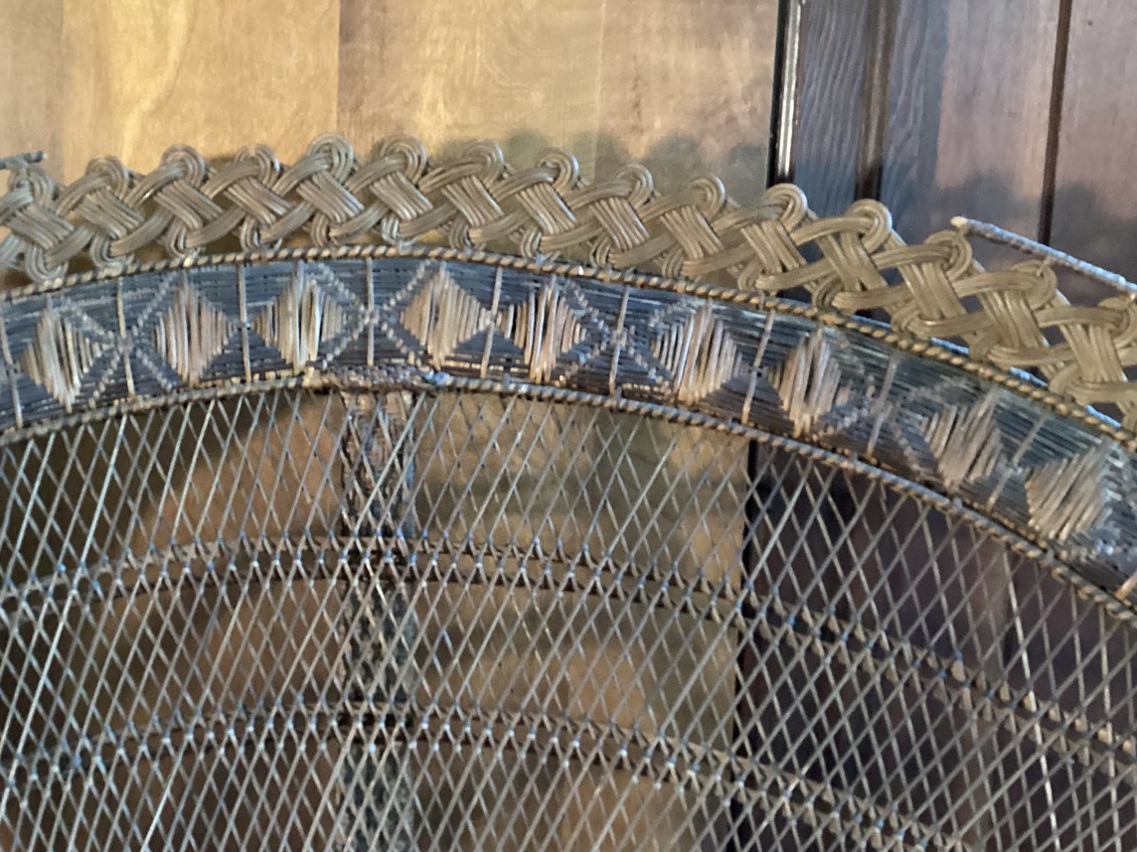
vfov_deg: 35.0
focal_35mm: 41
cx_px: 431
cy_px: 327
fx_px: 1347
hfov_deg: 45.4
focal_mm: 3.3
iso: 640
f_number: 2.4
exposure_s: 1/20
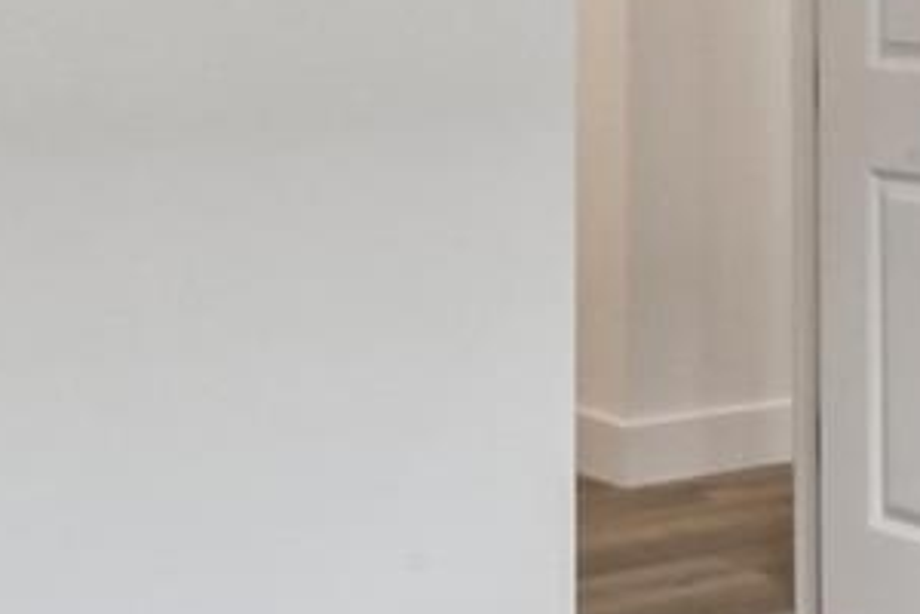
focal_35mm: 80
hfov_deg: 25.2
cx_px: 619
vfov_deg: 16.5
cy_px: -74
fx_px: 2044
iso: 100
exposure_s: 1/2
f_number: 22
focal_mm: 10
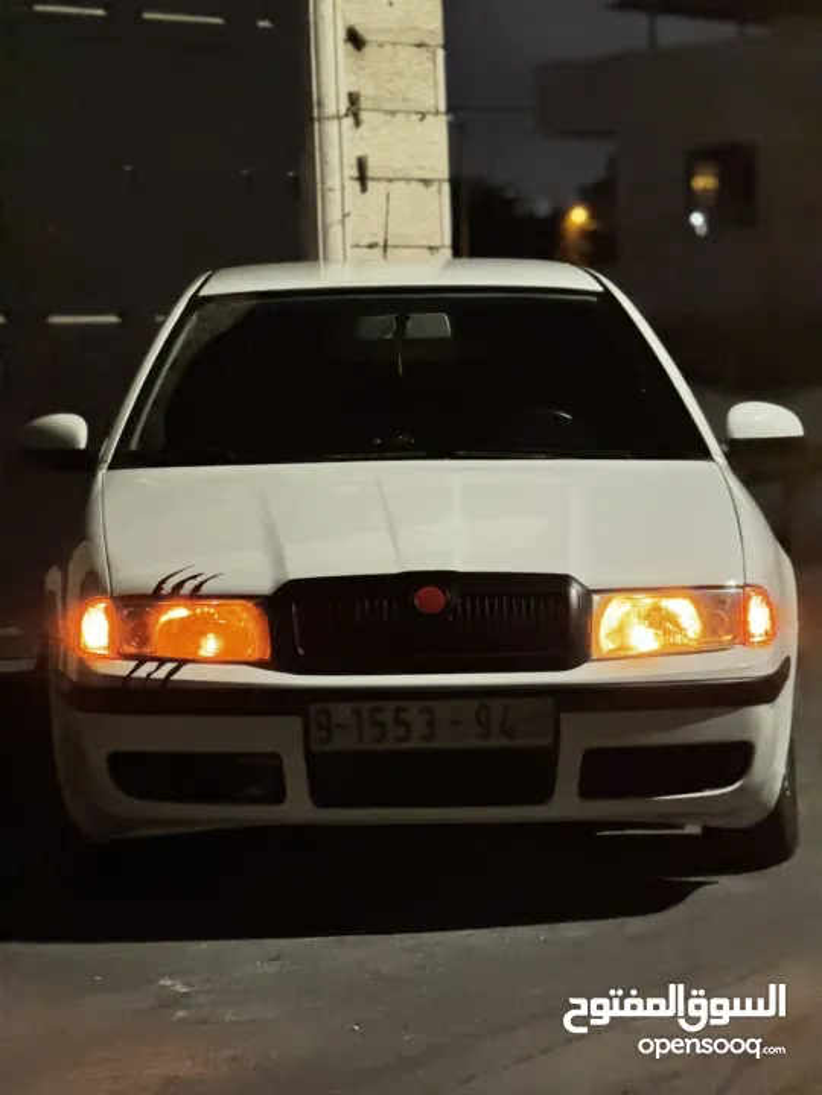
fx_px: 3799
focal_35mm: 120
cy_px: 548
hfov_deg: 12.3
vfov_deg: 16.4
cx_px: 411
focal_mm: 15.66
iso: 2500
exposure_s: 1/20
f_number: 2.8
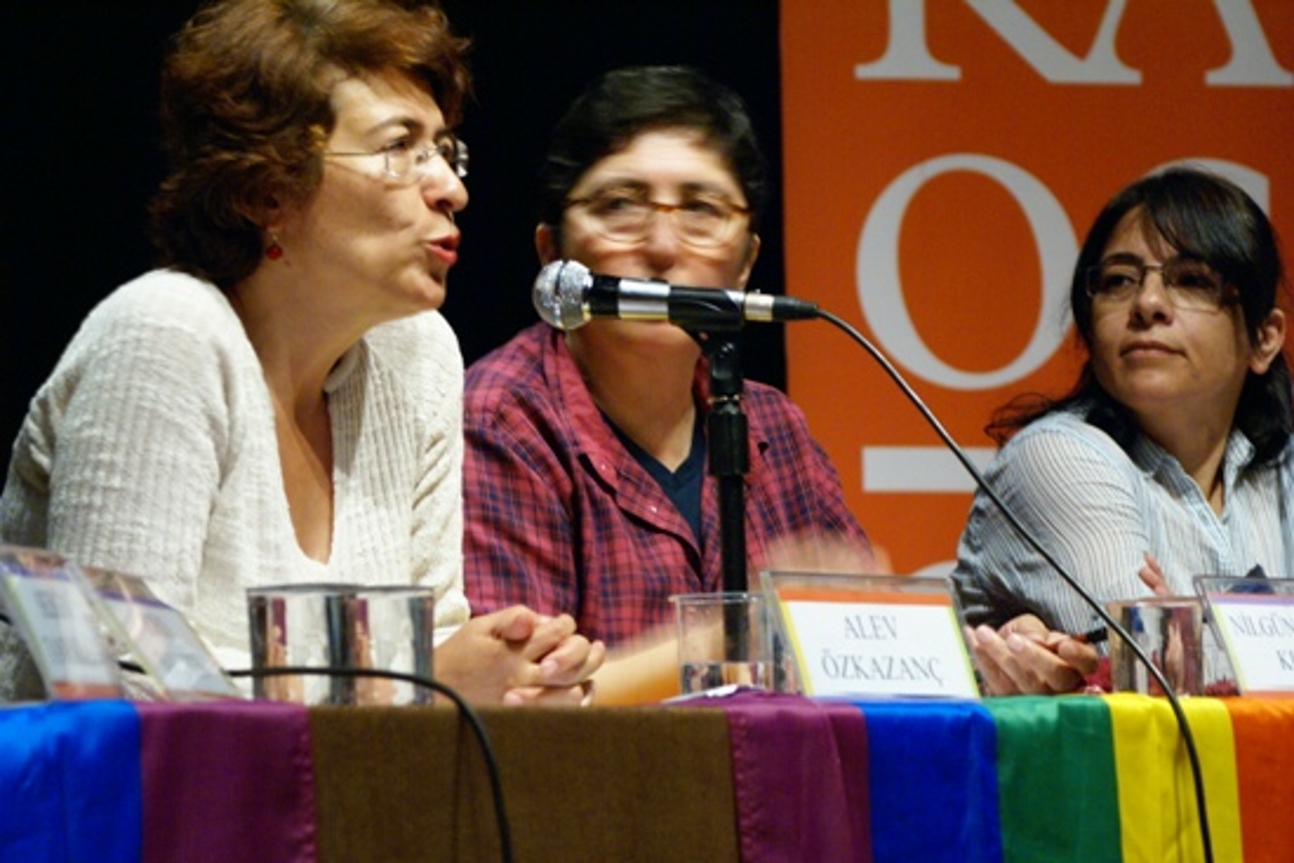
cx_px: 647
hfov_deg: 11.4
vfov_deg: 7.6
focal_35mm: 180
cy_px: 432
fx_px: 6471
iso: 800
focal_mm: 120
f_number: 6.3
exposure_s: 1/10
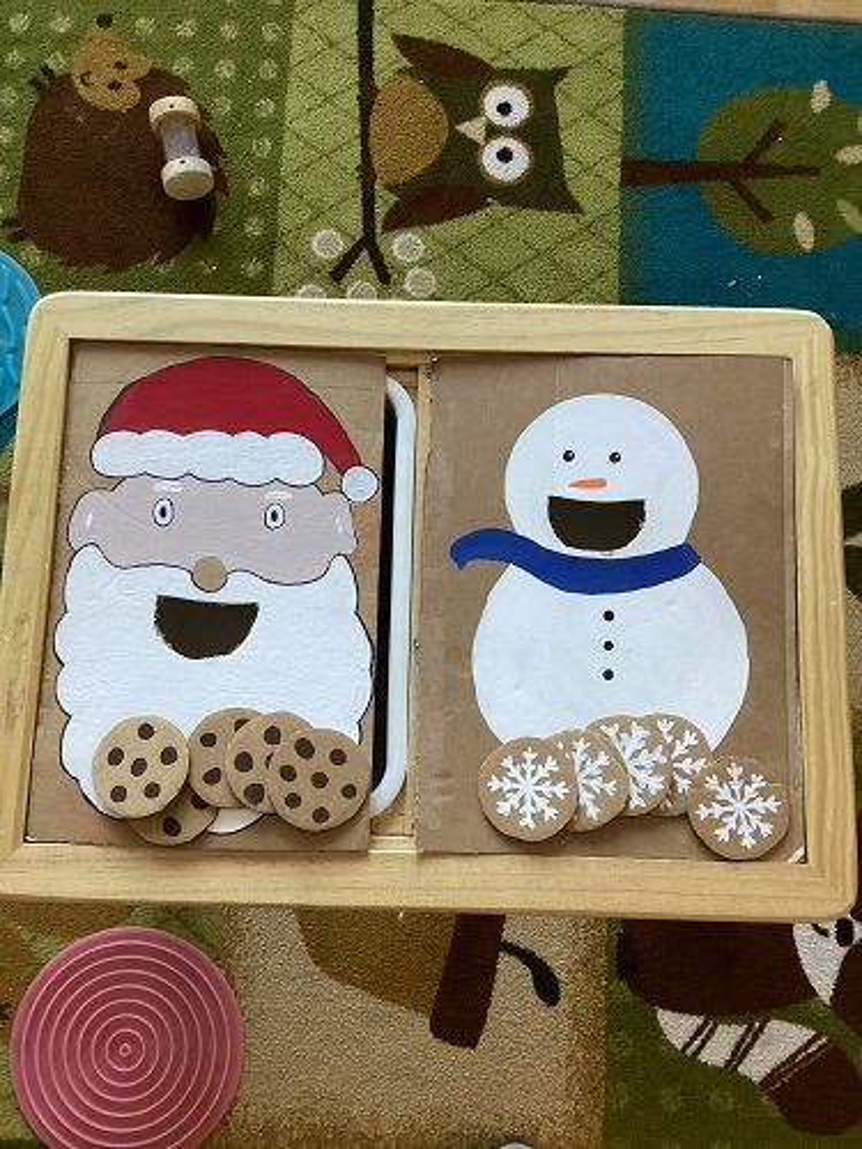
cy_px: 574
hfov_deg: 45.4
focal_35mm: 31
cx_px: 431
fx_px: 1029
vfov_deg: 58.4
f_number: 2.4
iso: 400
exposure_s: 1/50
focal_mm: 3.3
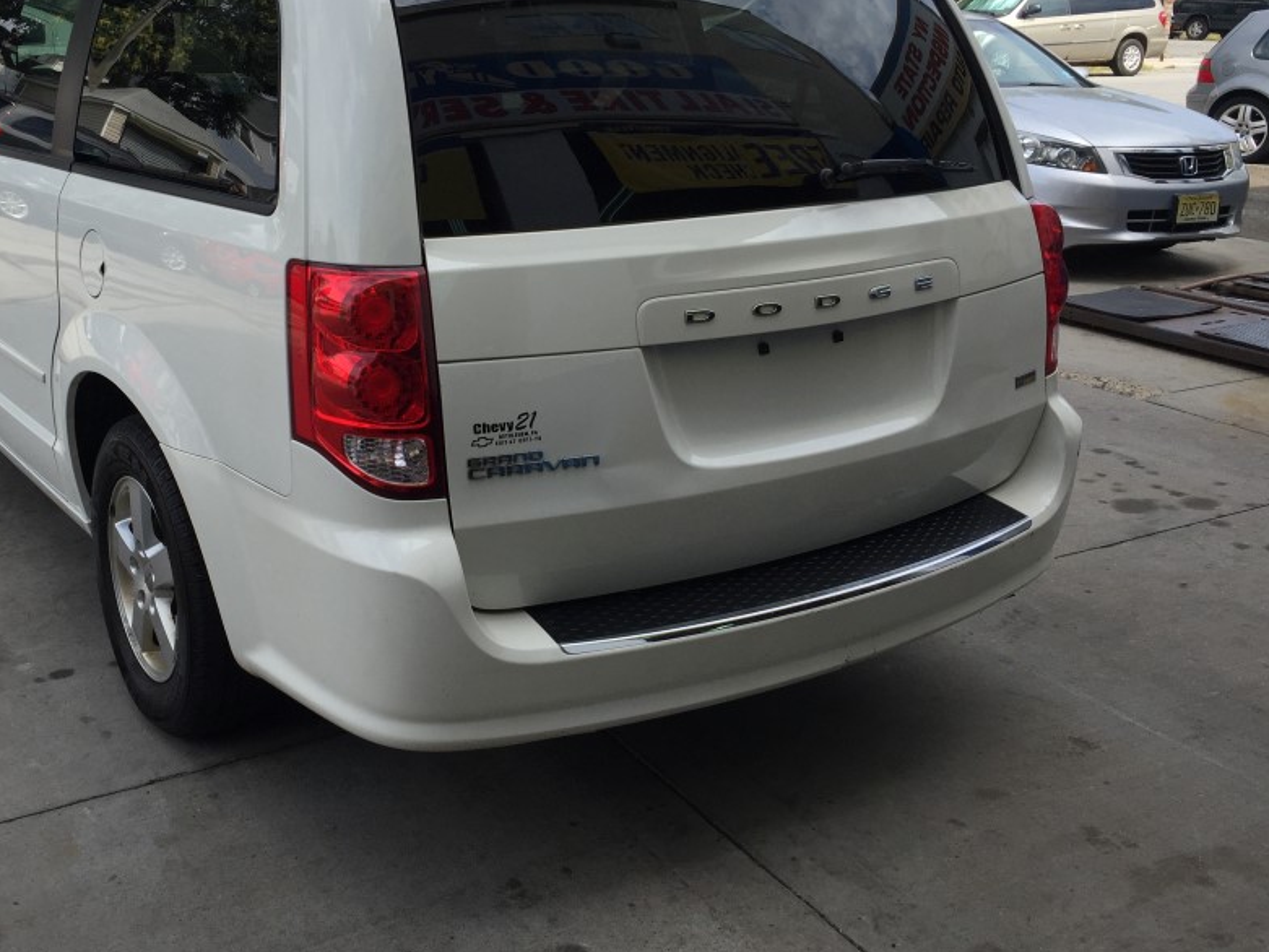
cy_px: 362
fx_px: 1393
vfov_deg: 37.5
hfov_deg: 48.4
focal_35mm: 38
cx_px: 453
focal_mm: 4.15
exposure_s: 1/1130
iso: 32
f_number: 2.2
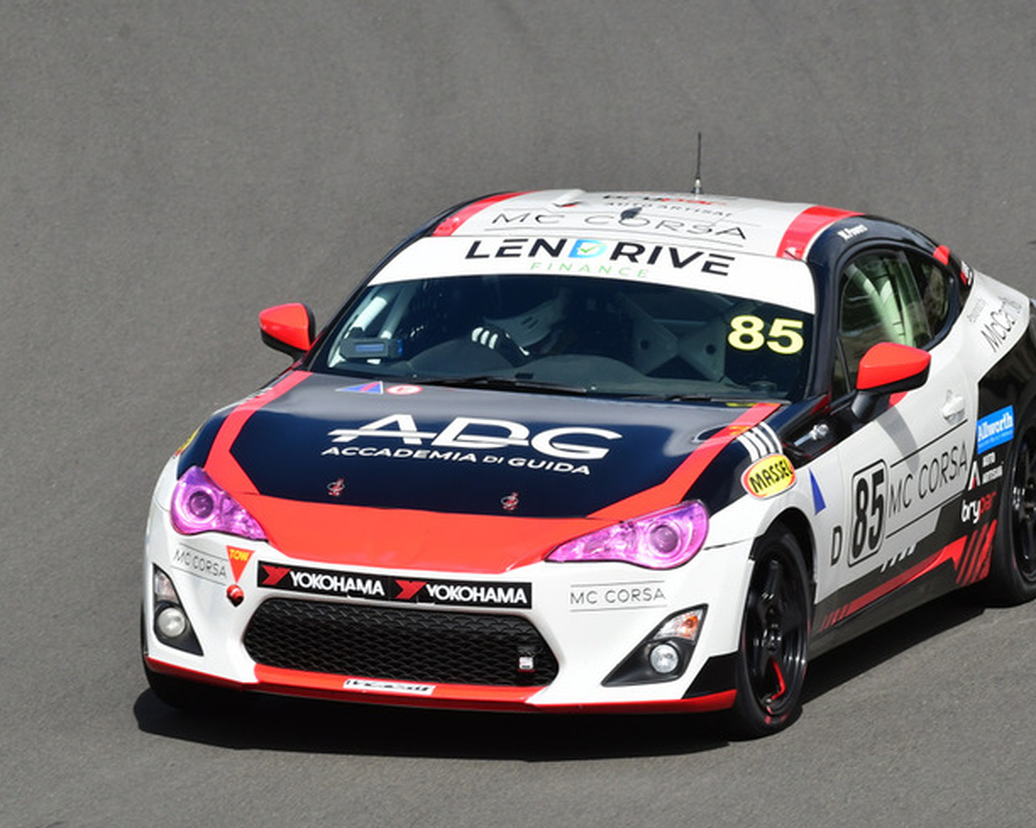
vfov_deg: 2.7
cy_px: 396
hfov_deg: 3.4
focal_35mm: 571
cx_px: 486
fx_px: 17499
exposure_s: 1/640
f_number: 11
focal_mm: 310
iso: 400
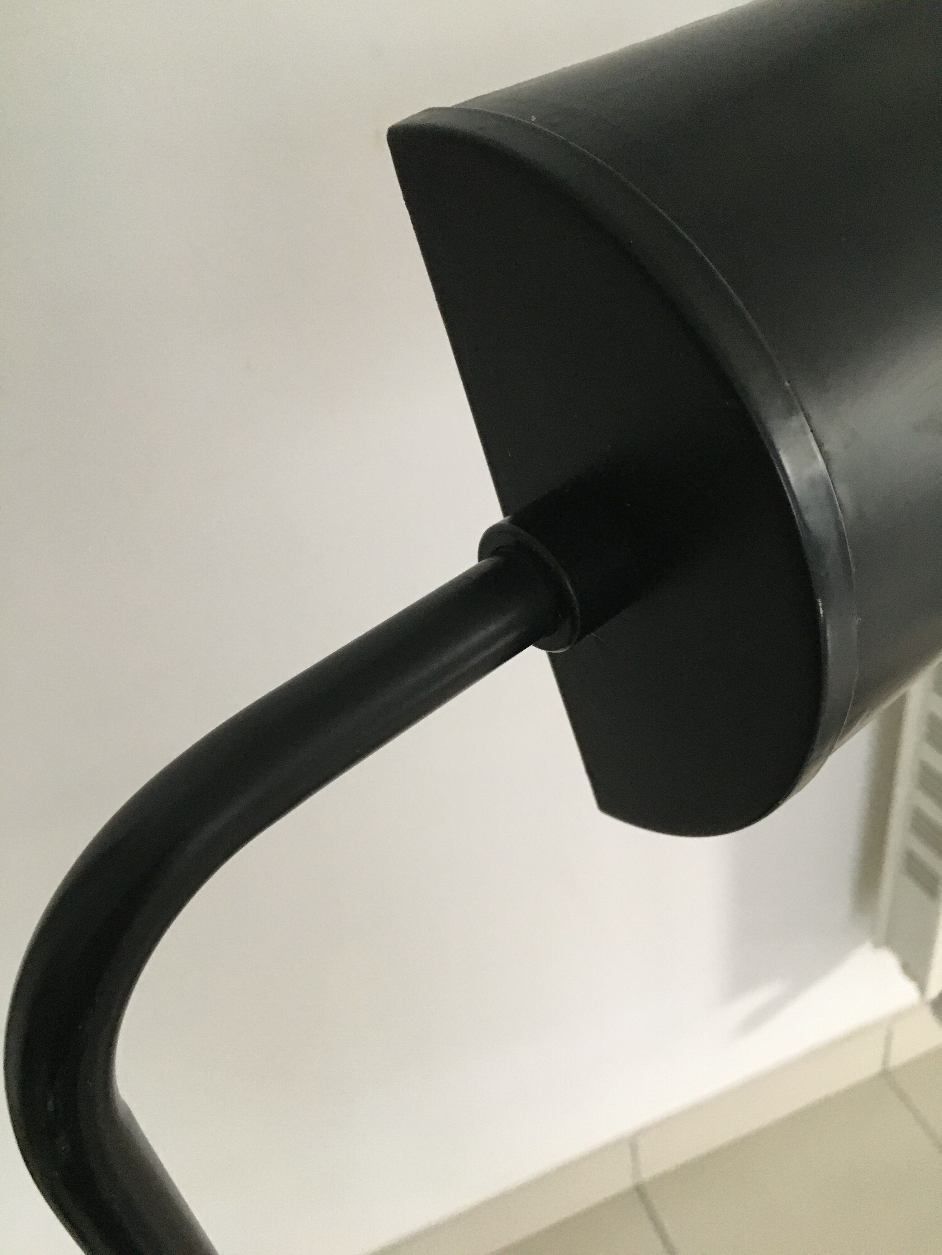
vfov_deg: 61.7
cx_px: 471
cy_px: 628
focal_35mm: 29
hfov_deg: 48.2
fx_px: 1052
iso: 200
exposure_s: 1/25
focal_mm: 4.15
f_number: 2.2
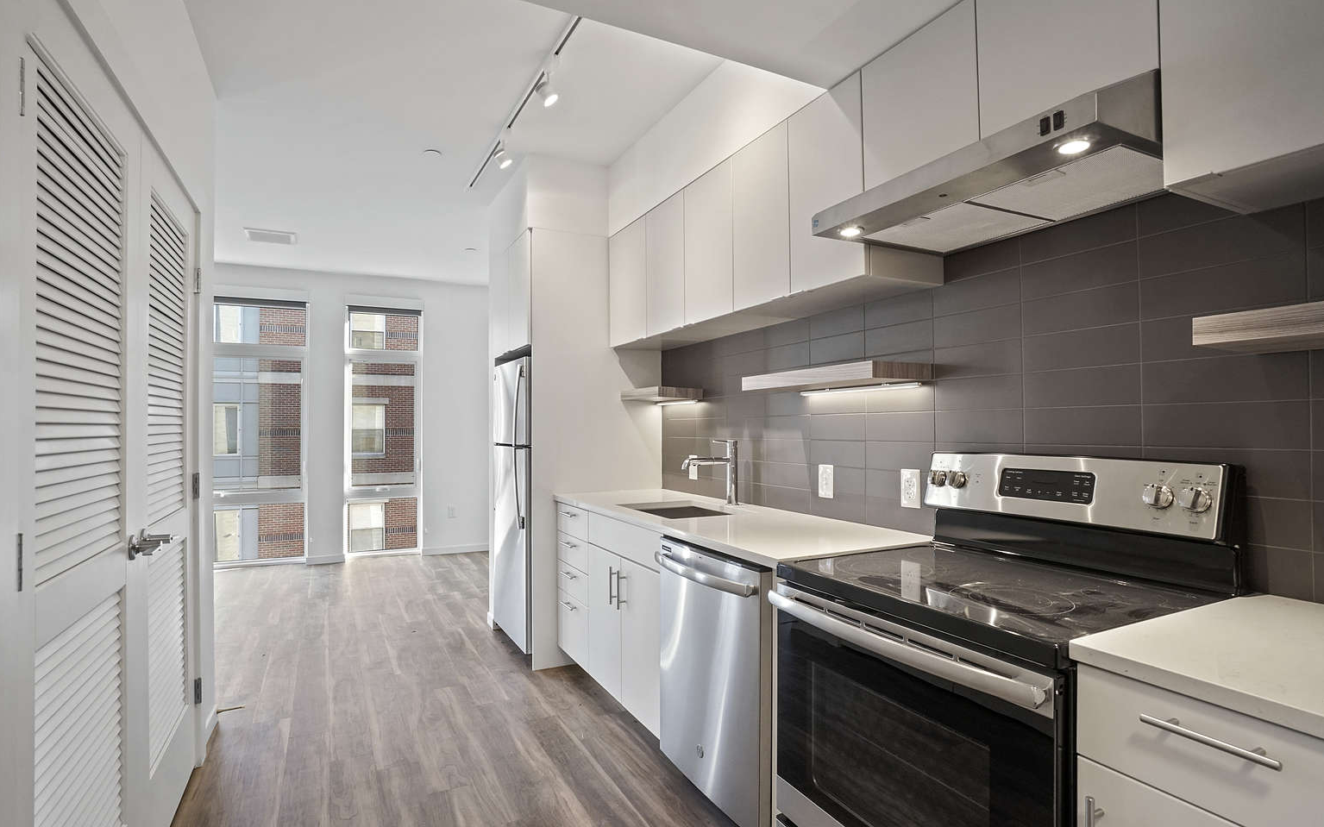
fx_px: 633
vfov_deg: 66.3
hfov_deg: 92.6
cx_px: 667
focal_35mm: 18
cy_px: 439
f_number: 11
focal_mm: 11
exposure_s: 1/6
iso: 500
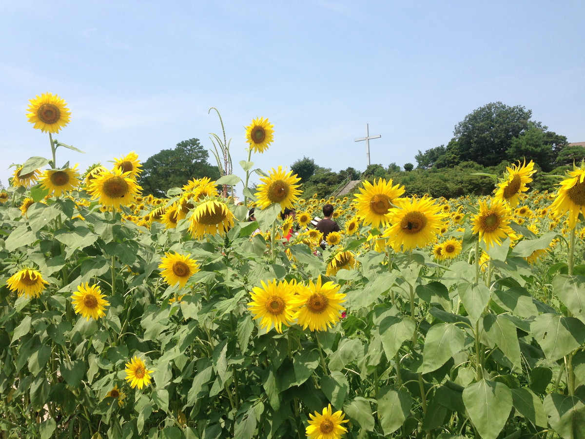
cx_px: 292
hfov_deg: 55.4
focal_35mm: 33
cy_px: 220
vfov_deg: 42.9
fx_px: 558
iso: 50
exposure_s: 1/1595
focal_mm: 4.12
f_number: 2.4
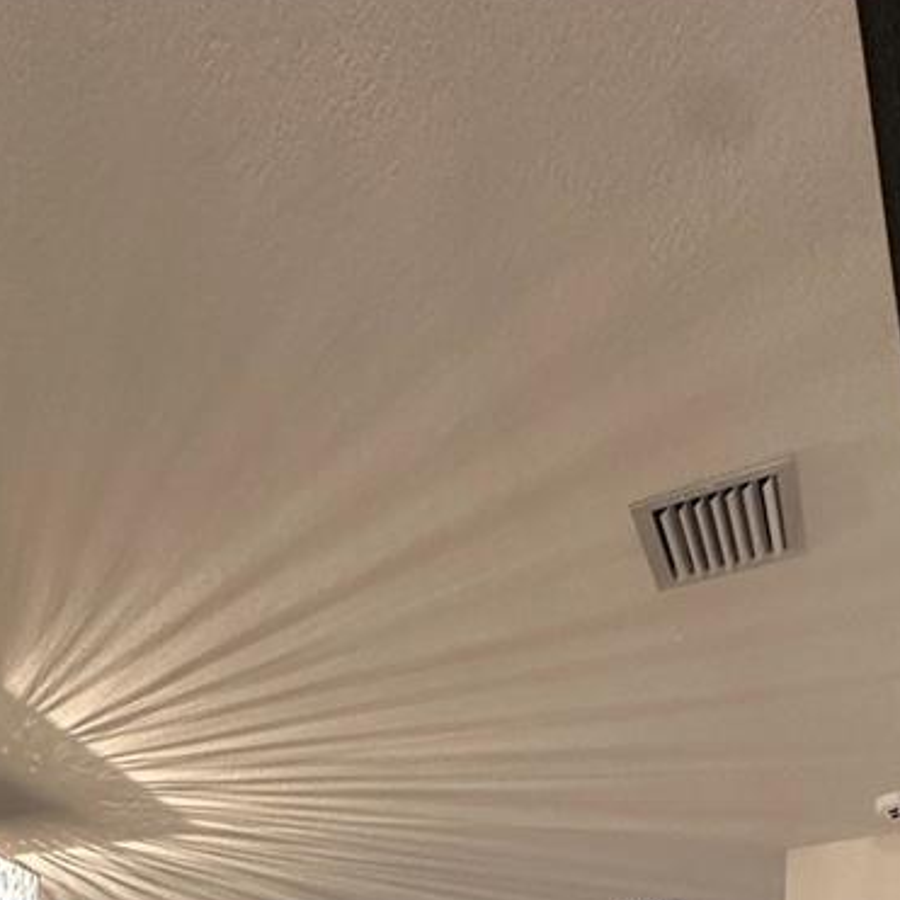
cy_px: 1227
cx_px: 148
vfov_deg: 30.7
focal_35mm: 40
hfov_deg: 39.8
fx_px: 1177
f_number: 2.2
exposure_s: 1/60
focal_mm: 2.22
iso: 320
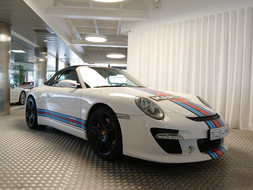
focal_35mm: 26
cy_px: 95
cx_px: 126
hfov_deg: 67.3
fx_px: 190
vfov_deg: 53.1
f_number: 1.8
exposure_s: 1/50
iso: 100
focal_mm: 3.98
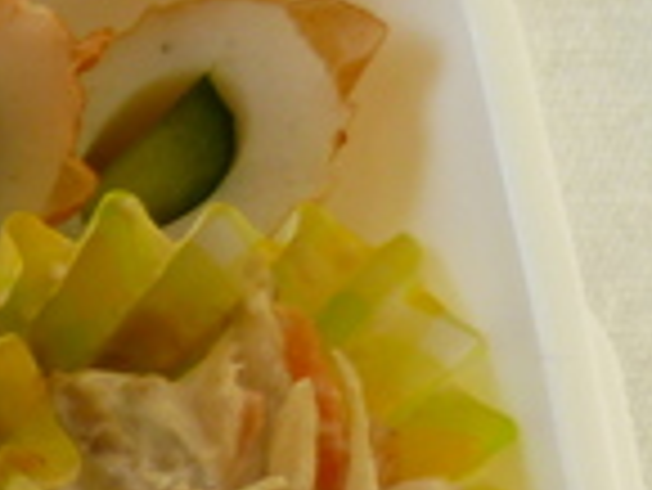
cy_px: 607
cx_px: -724
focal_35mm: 106
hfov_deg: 14.6
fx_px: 1998
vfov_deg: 13.5
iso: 80
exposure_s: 1/80
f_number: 2.2
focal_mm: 4.3
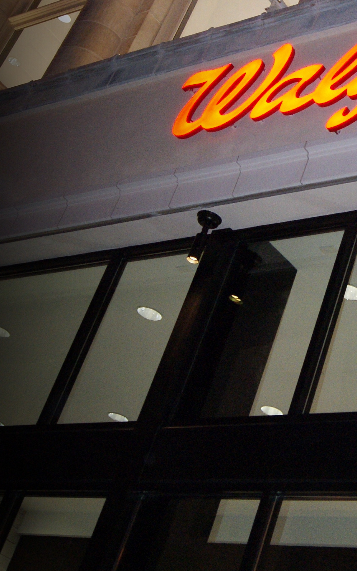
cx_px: 444
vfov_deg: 30.4
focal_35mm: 67
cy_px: 188
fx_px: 1043
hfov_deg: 18.3
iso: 400
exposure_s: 1/60
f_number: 5.6
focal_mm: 18
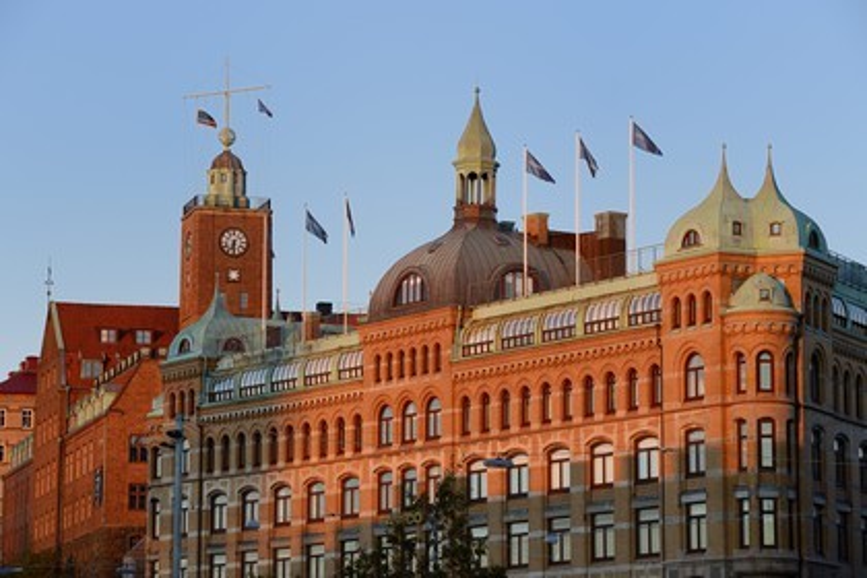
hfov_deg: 15.2
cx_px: 434
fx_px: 3251
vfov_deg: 10.2
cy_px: 289
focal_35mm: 135
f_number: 9
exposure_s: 1/100
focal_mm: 135
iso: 400
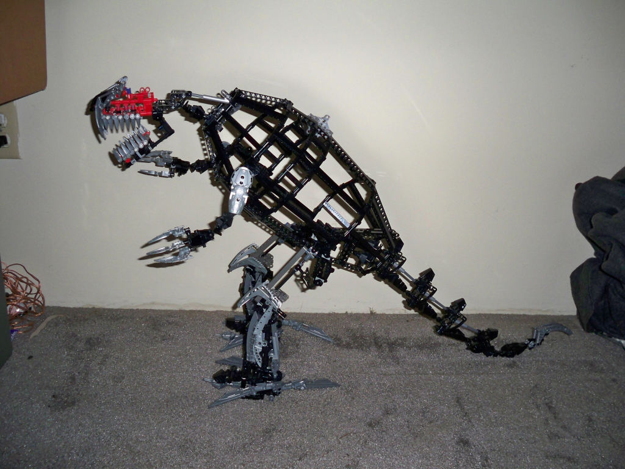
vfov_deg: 40.7
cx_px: 312
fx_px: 632
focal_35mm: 35
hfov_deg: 52.6
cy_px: 234
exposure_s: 1/60
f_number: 3.1
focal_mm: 6.3
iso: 200
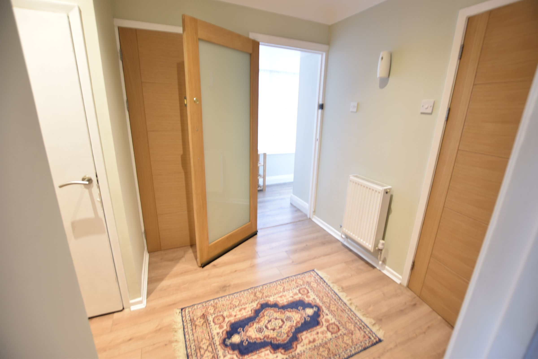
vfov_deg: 77.3
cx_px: 269
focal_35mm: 15
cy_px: 180
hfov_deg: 100.4
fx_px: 224
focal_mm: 10
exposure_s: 1/5
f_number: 3.5
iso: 100
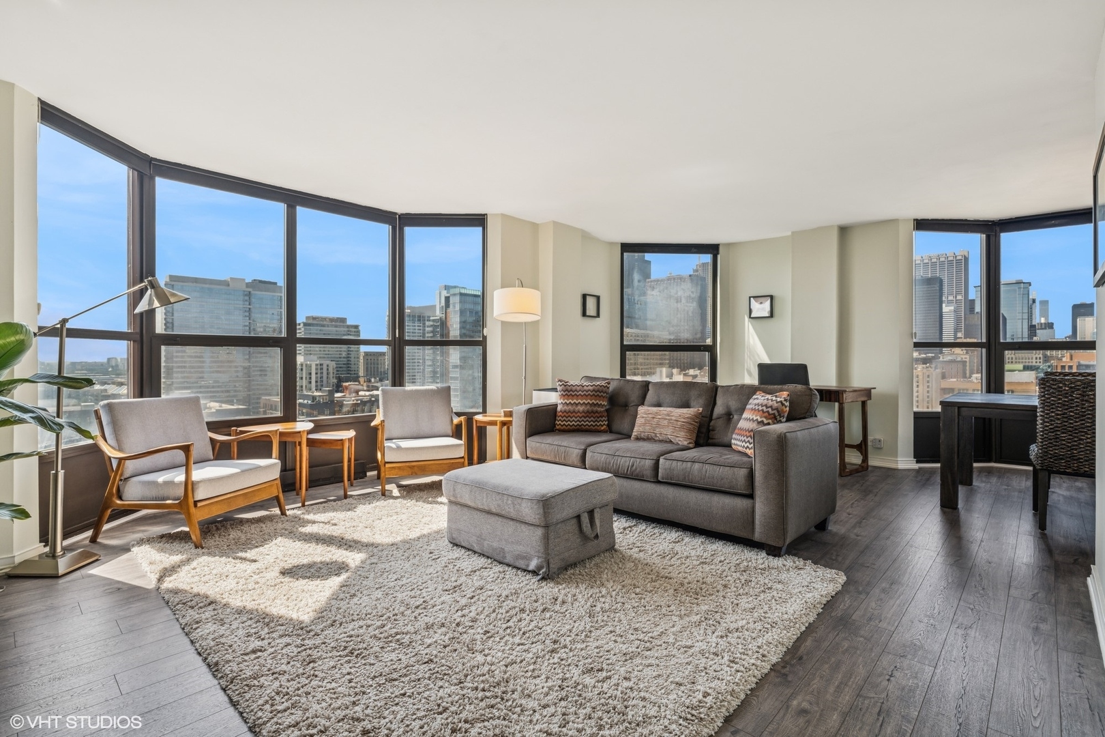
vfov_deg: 70.4
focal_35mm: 17
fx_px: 522
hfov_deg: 93.3
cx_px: 552
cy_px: 368
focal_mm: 17
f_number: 8
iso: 320
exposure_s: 1/400
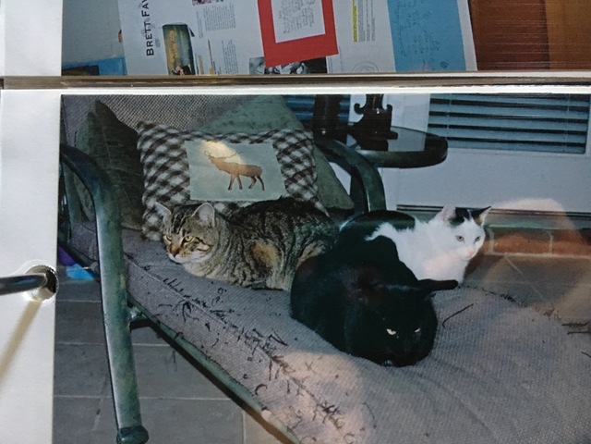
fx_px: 495
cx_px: 296
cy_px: 222
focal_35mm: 29
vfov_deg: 48.2
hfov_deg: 61.7
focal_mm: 4.15
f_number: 2.2
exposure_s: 1/15
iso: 250
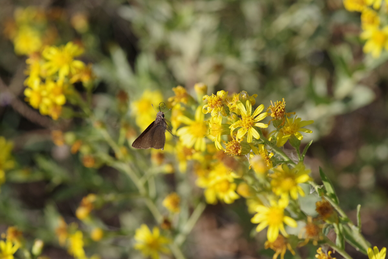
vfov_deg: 13.7
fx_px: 1078
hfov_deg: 20.4
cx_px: 194
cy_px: 130
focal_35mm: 100
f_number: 8
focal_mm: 100
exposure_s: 1/2000
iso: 1250
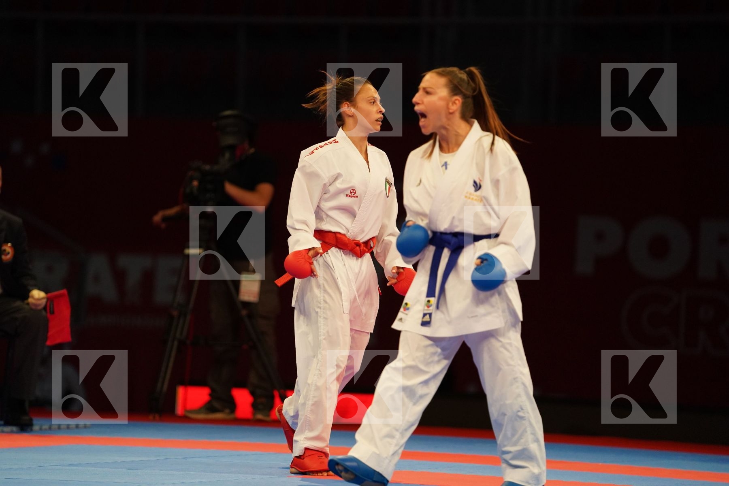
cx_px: 364
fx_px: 4050
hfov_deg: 10.3
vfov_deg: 6.9
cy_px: 243
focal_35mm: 200
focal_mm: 200
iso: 2500
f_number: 2.8
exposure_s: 1/1000
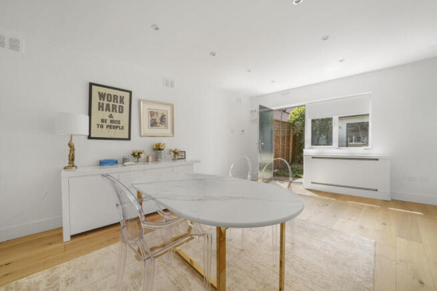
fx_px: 158
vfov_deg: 85.5
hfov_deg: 108.3
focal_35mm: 13
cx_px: 218
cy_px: 146
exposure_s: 1/1.67
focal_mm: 13
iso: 100
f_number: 9
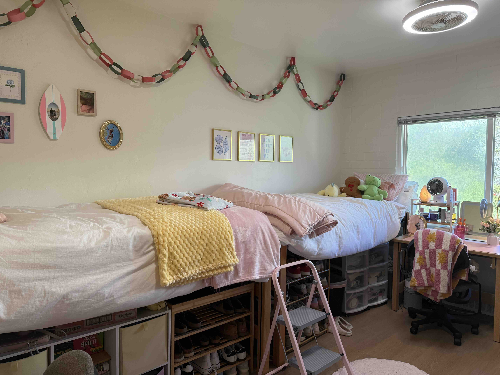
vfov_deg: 56.8
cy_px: 188
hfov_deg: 71.6
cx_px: 250
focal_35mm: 24
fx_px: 347
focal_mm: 6.76
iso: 125
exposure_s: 1/136
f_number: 1.78
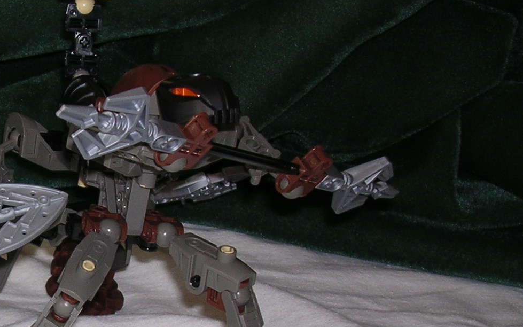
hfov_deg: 19.7
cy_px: 269
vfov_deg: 12.8
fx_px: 1454
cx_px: -17
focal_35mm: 102
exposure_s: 1/60.1
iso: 100
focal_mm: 7.1
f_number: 3
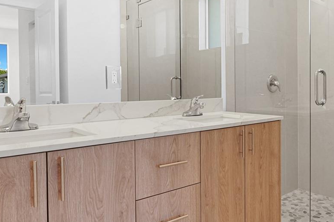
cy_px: 86
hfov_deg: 56.3
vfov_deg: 39.7
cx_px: 215
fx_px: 306
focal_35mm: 33
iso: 400
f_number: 7.1
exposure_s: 1/30
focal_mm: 16
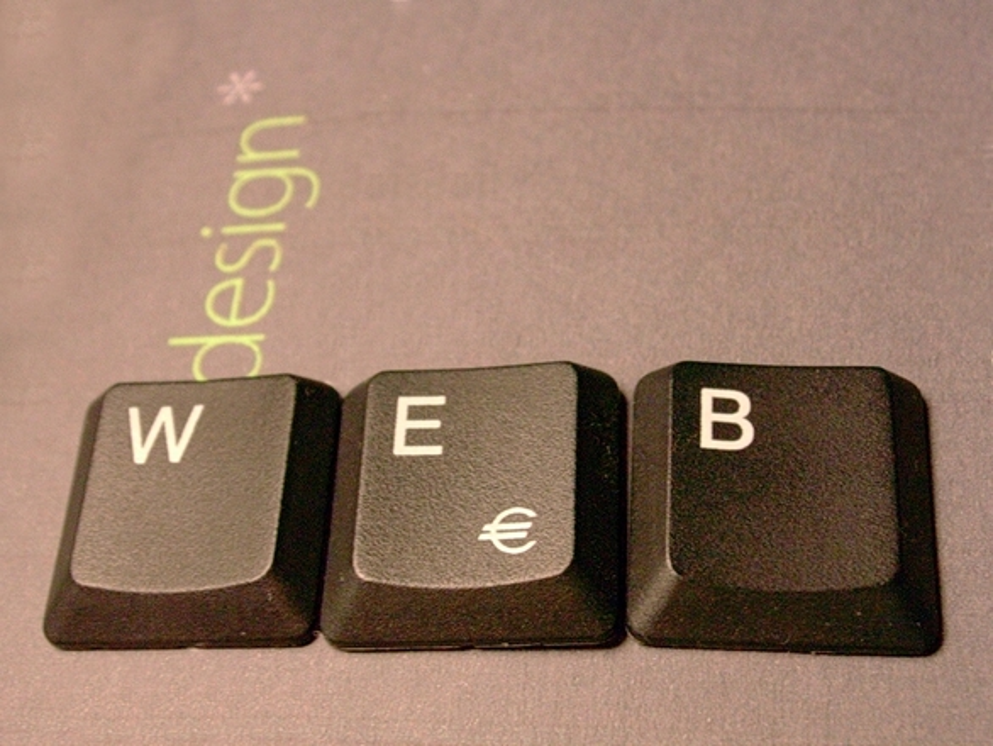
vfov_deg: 26.1
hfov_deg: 34.3
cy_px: 373
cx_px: 496
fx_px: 1607
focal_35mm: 56
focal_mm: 8.4
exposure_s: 1/16.9
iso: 200
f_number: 3.2
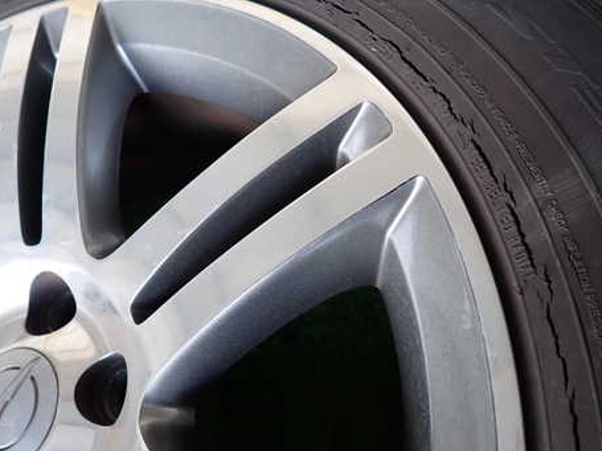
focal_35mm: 33
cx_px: 257
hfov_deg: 55.1
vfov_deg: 42.9
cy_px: 201
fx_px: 574
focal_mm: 4.5
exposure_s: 1/50
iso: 200
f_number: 2
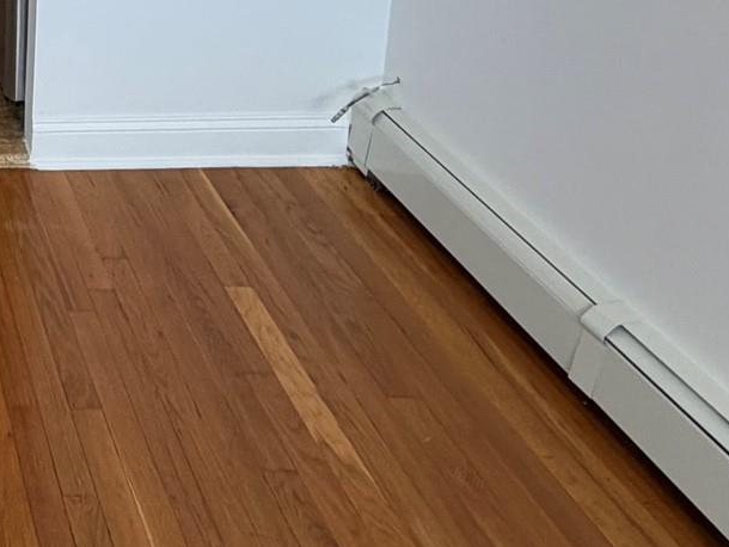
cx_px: -276
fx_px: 990
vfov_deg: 26.8
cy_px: -134
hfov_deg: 29.8
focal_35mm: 47
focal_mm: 2.22
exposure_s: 1/120
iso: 200
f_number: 2.2
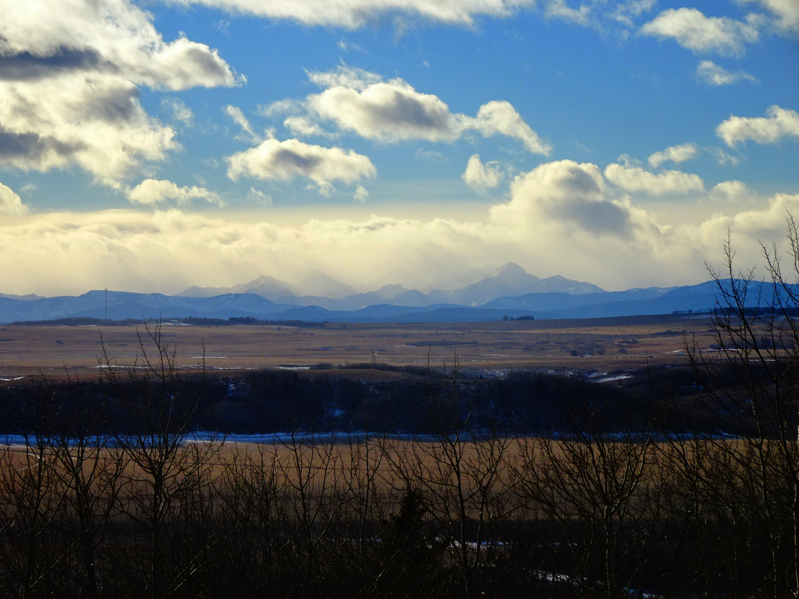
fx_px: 3555
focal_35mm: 154
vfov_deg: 9.6
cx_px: 400
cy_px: 300
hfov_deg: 12.8
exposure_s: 1/640
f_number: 5.6
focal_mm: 26.39
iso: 80
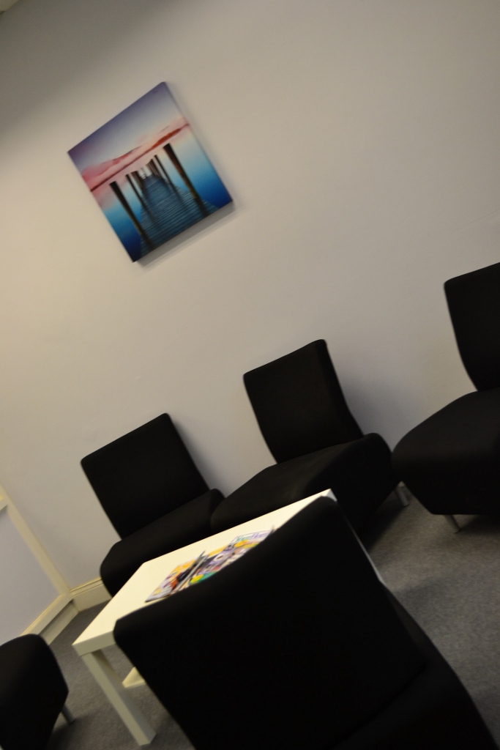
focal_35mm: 39
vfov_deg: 49.5
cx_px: 250
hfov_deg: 34.2
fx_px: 812
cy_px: 375
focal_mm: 26
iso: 800
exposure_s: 1/30
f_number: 4.2
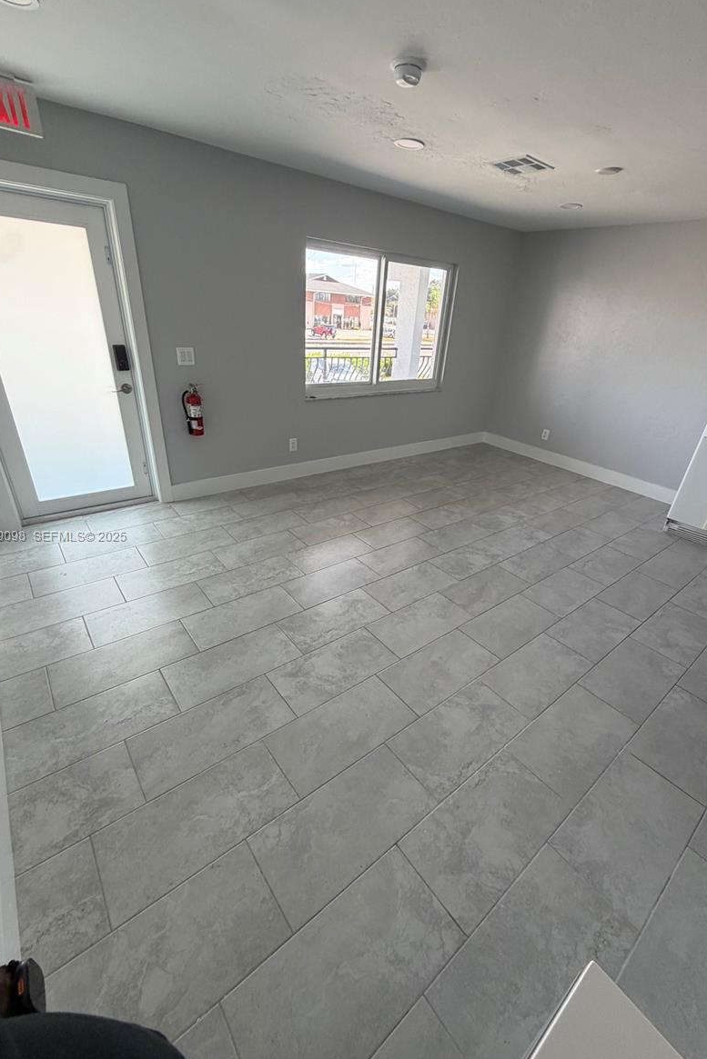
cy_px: 537
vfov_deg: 100.4
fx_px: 442
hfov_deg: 77.3
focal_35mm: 15
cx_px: 367
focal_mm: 2.22
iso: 125
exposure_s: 1/121
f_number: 2.2
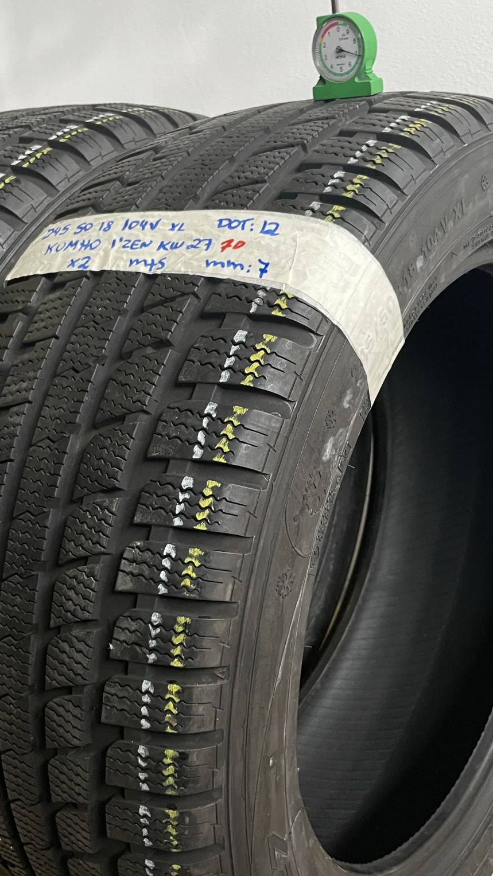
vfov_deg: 52.7
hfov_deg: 31.2
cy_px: 472
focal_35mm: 38
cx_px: 232
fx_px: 883
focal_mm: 4.2
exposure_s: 1/50
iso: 400
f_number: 1.6
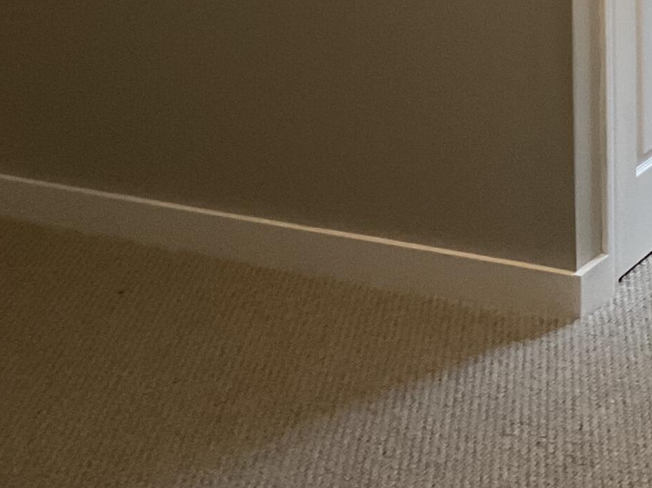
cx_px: 779
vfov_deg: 14.8
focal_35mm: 94
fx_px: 1770
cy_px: -214
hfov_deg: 19.6
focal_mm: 3
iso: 200
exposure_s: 1/40
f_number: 1.8
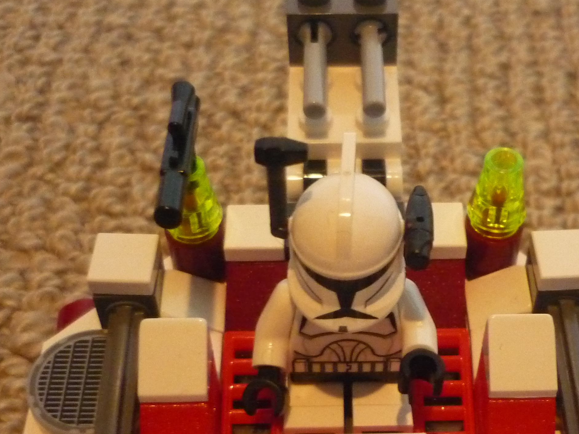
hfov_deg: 33.5
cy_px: 260
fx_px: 953
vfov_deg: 25.6
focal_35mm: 57
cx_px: 383
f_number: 2.8
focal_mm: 5.5
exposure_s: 1/30
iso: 800
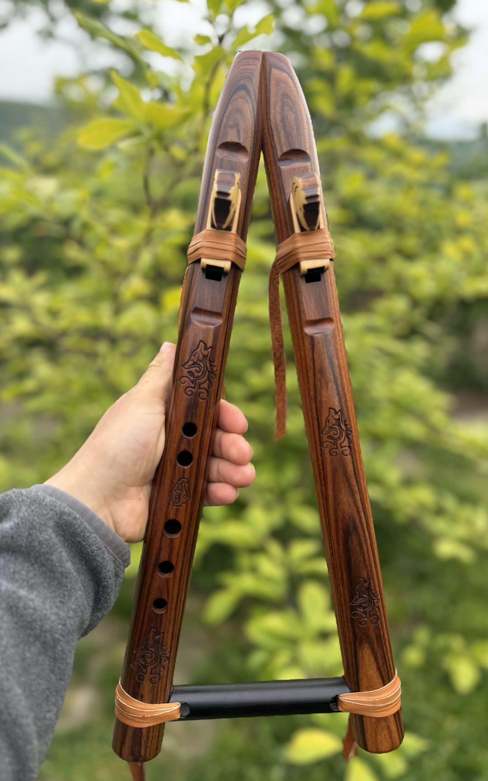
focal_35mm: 26
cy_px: 398
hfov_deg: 47.6
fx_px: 553
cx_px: 251
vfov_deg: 70.4
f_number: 1.78
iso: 100
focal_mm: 6.76
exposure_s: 1/1075
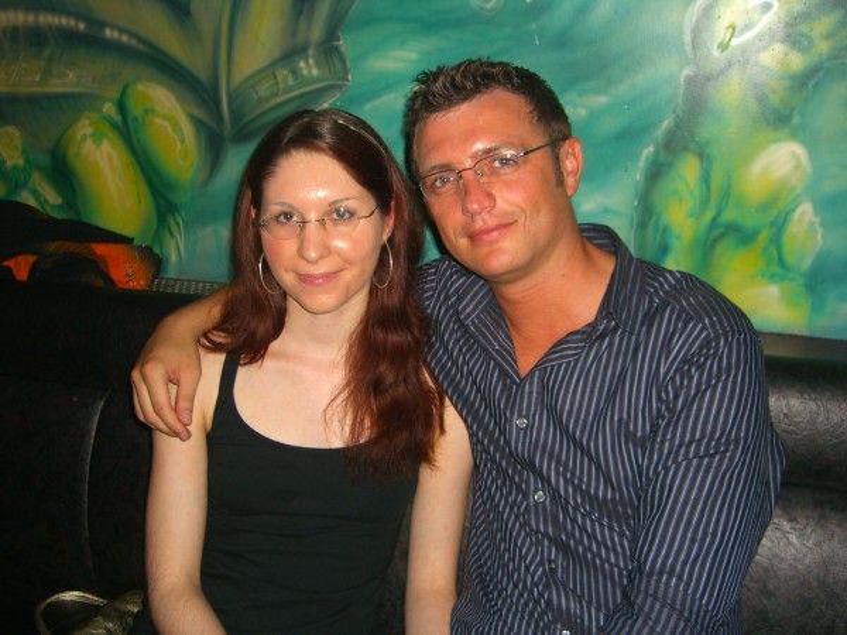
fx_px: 930
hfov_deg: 49.0
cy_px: 318
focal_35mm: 38
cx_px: 424
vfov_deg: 37.7
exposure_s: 1/60
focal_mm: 7.9
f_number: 2.8
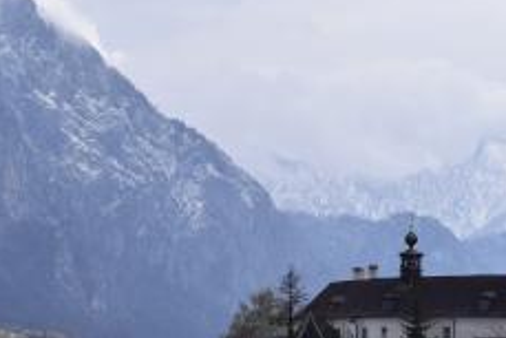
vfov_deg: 7.6
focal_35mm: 180
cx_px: 228
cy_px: 355
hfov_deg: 11.4
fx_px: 2533
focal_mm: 55
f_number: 13
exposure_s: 1/200
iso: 100
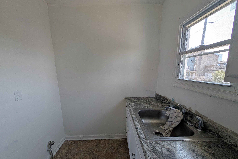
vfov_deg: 85.2
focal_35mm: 13
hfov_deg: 108.3
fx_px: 86
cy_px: 87
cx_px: 117
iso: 28
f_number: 1.95
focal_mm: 2.23
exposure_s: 1/144
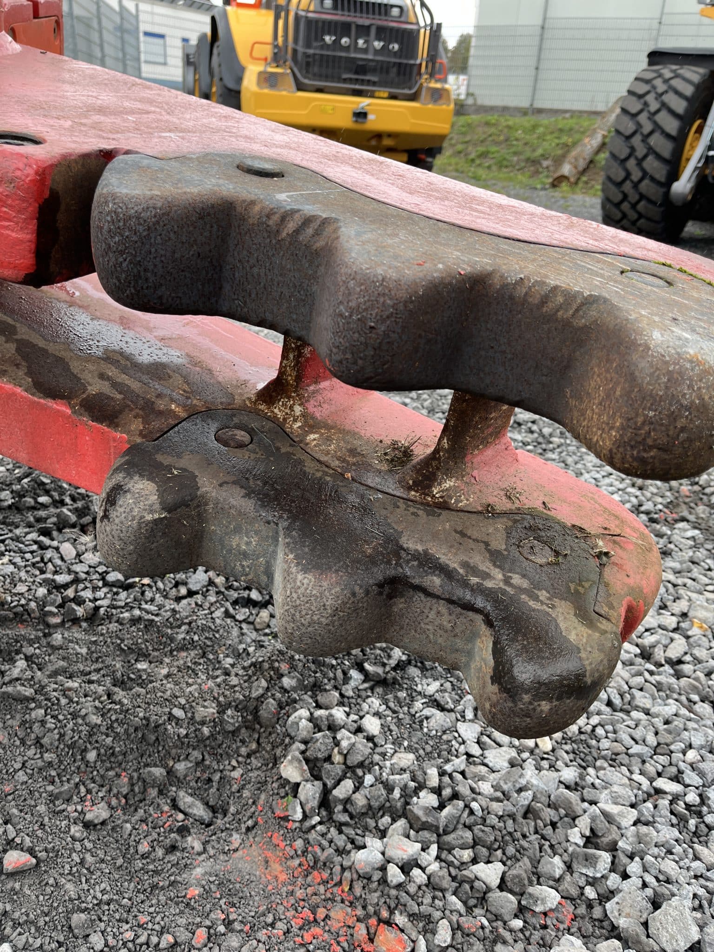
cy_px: 476
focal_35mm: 26
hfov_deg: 53.1
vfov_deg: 67.3
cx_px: 357
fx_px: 715
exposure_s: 1/121
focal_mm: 5.1
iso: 50
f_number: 1.6
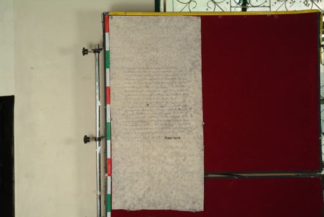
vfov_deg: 15.5
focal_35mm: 88
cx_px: 162
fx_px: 798
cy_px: 108
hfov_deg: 23.0
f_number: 13
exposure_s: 1/20
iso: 160
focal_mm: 59
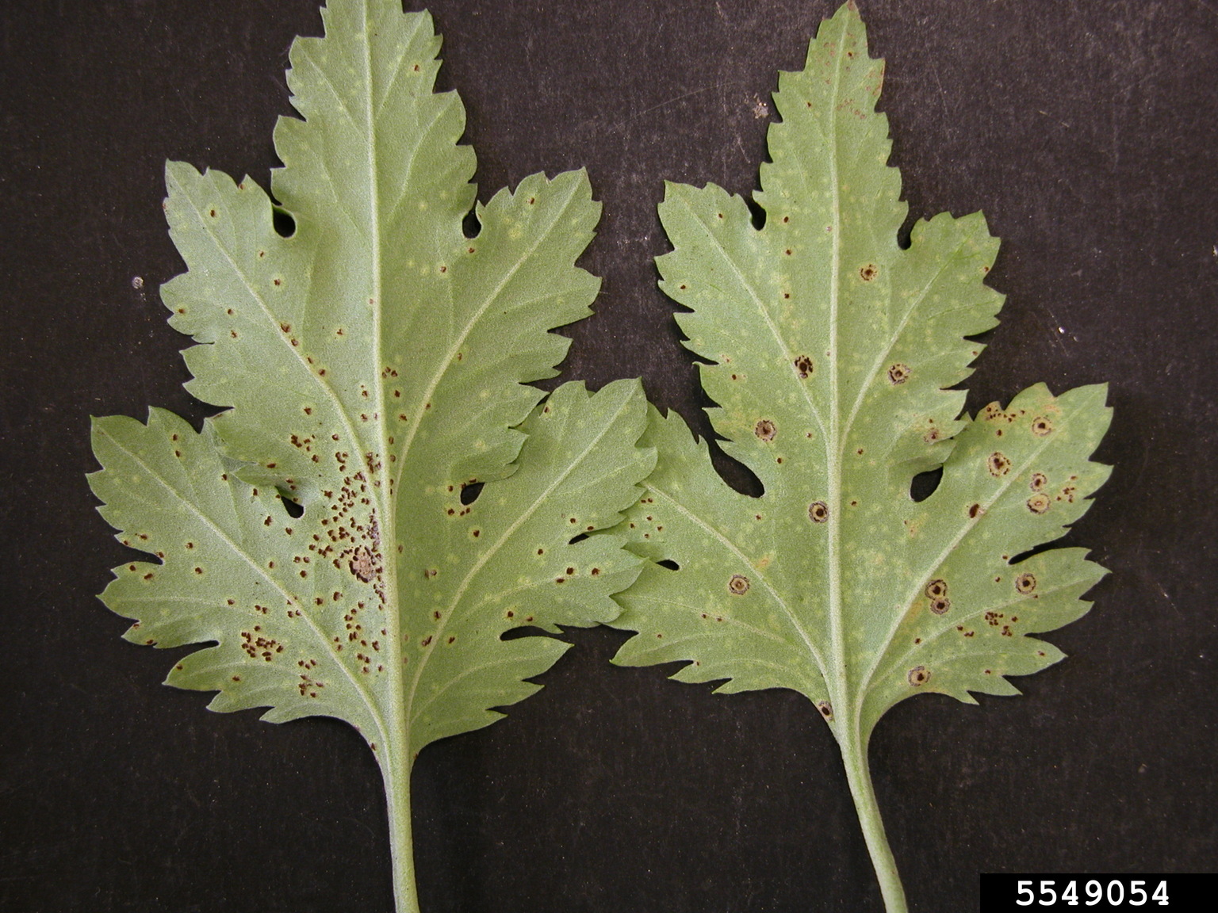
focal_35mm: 57
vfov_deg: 25.7
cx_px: 609
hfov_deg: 33.8
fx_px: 2006
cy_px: 456
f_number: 3.1
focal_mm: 14.7
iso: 100
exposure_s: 1/6.4
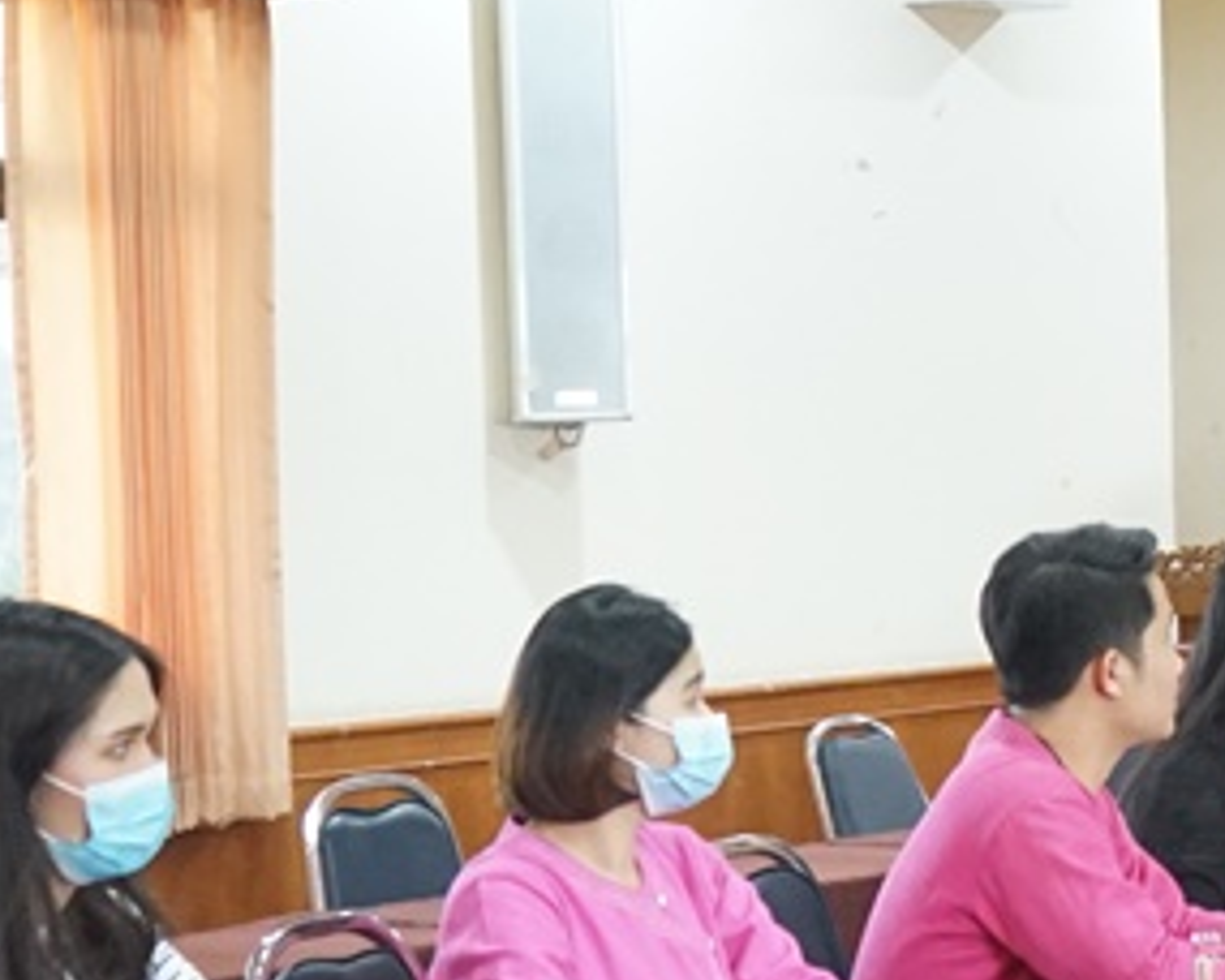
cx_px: 1973
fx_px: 4278
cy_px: 432
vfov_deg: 13.1
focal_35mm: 118
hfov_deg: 14.8
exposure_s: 1/50
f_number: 4
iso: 4000
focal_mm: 28
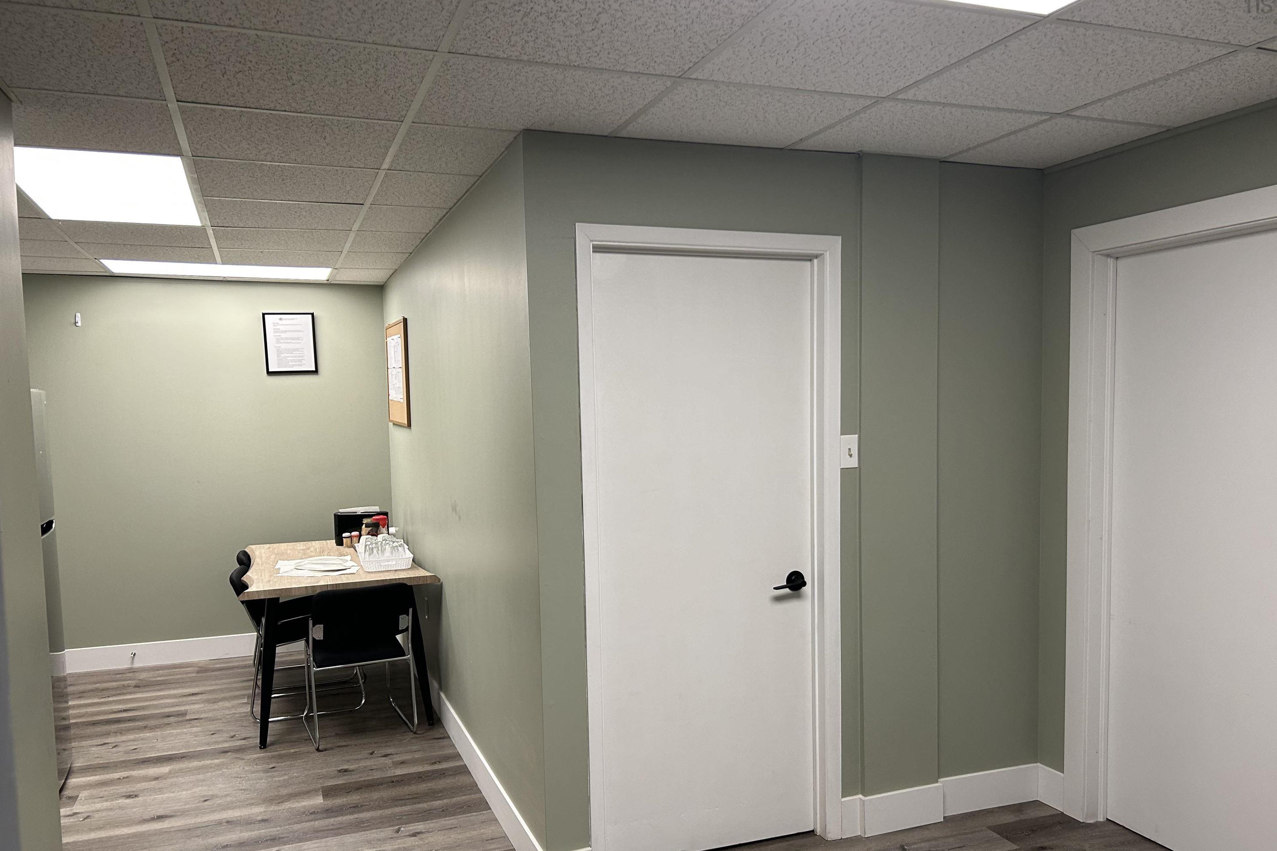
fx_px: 993
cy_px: 478
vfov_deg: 46.3
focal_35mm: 28
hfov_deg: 65.5
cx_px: 659
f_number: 1.5
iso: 125
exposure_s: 1/120
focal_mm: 5.7
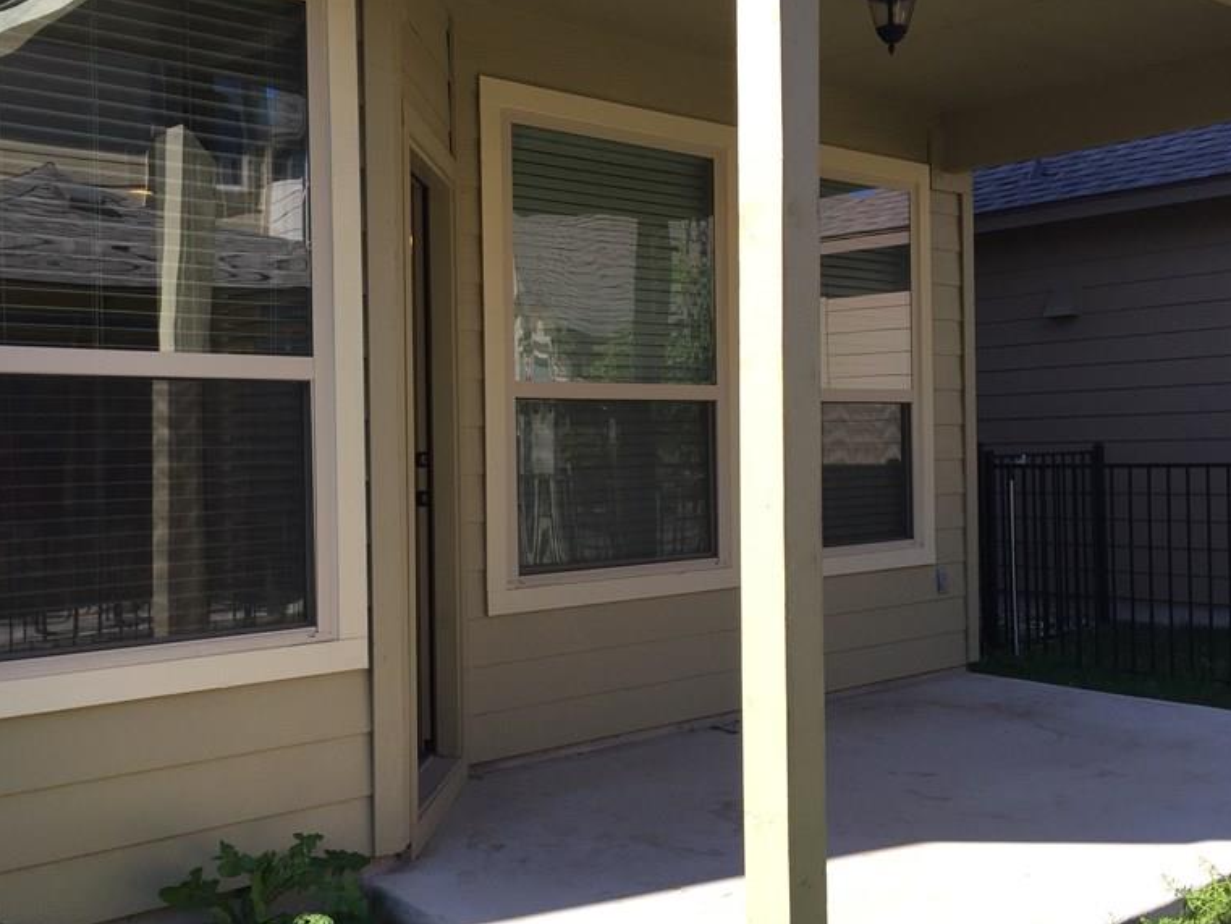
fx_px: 1387
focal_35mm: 39
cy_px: 461
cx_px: 642
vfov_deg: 36.8
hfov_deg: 47.8
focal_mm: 4.15
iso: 32
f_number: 2.2
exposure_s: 1/732
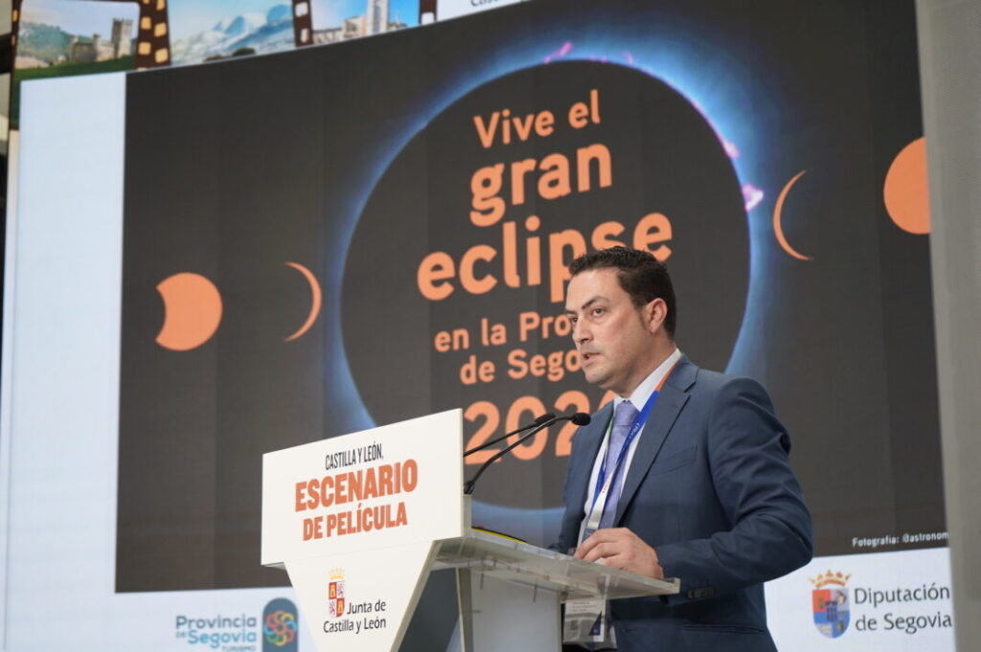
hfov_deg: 31.0
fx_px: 1770
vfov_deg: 20.9
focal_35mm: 65
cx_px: 490
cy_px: 326
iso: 2000
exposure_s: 1/200
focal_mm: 65
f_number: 5.6
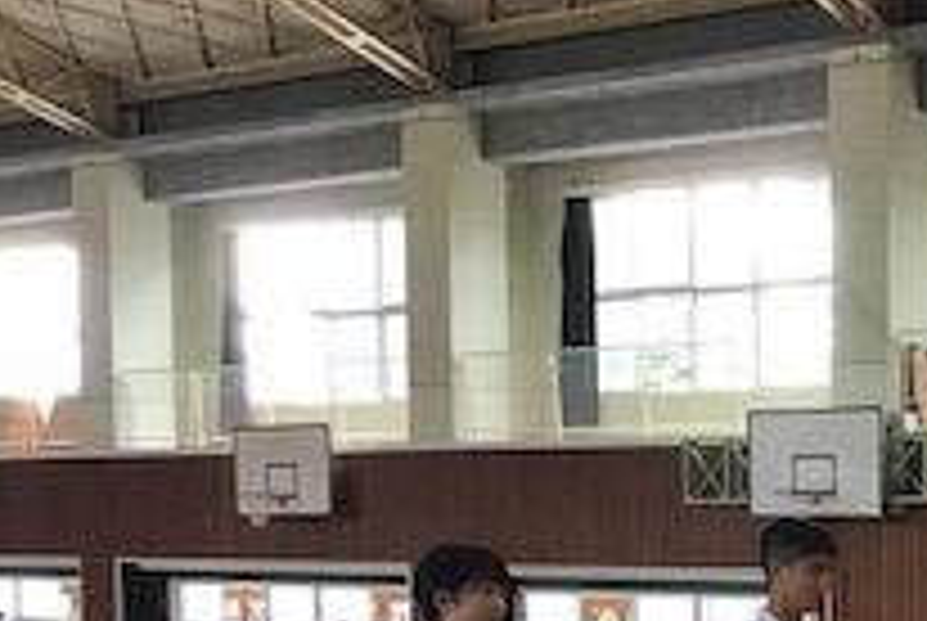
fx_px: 1934
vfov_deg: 17.7
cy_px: 657
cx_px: 994
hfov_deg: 25.2
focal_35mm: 75
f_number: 2.4
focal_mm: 3.3
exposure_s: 1/30
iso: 32
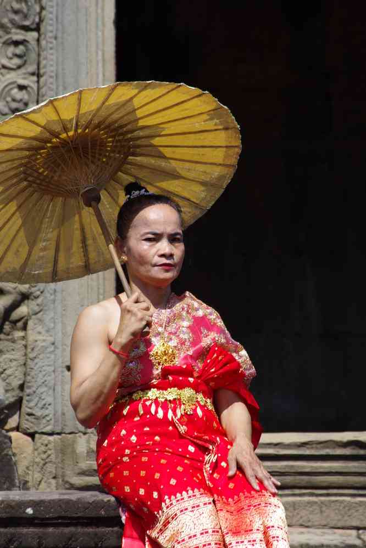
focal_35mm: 345
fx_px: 5261
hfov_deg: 4.0
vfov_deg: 6.0
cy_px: 274
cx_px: 183
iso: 400
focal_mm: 230
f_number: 8
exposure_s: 1/250
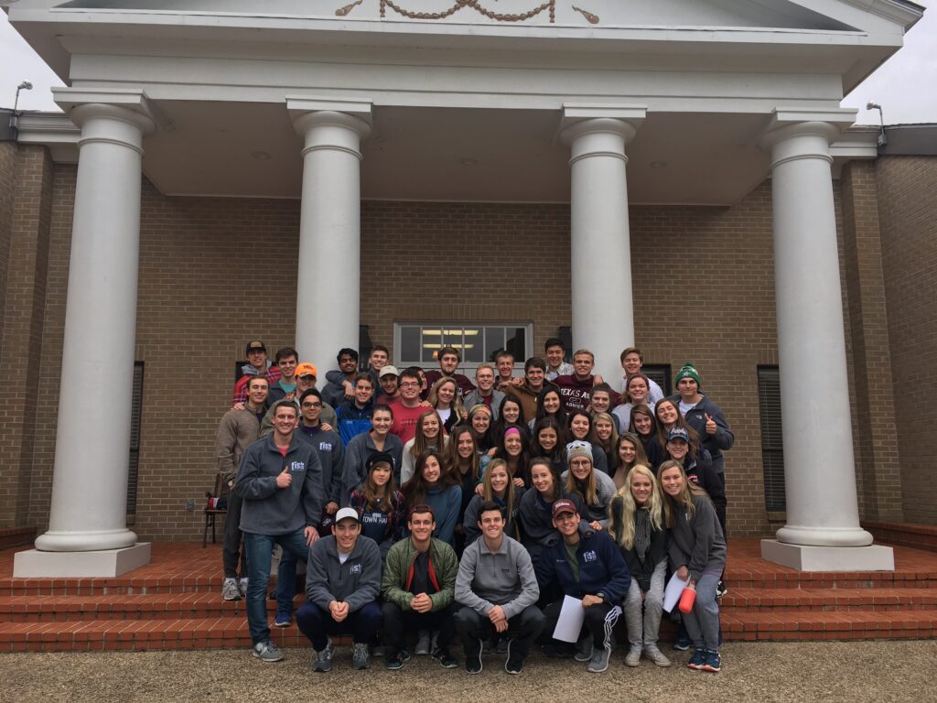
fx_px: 785
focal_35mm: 29
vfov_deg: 48.2
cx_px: 468
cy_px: 352
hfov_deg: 61.7
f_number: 2.2
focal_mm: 4.15
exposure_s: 1/358
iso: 25
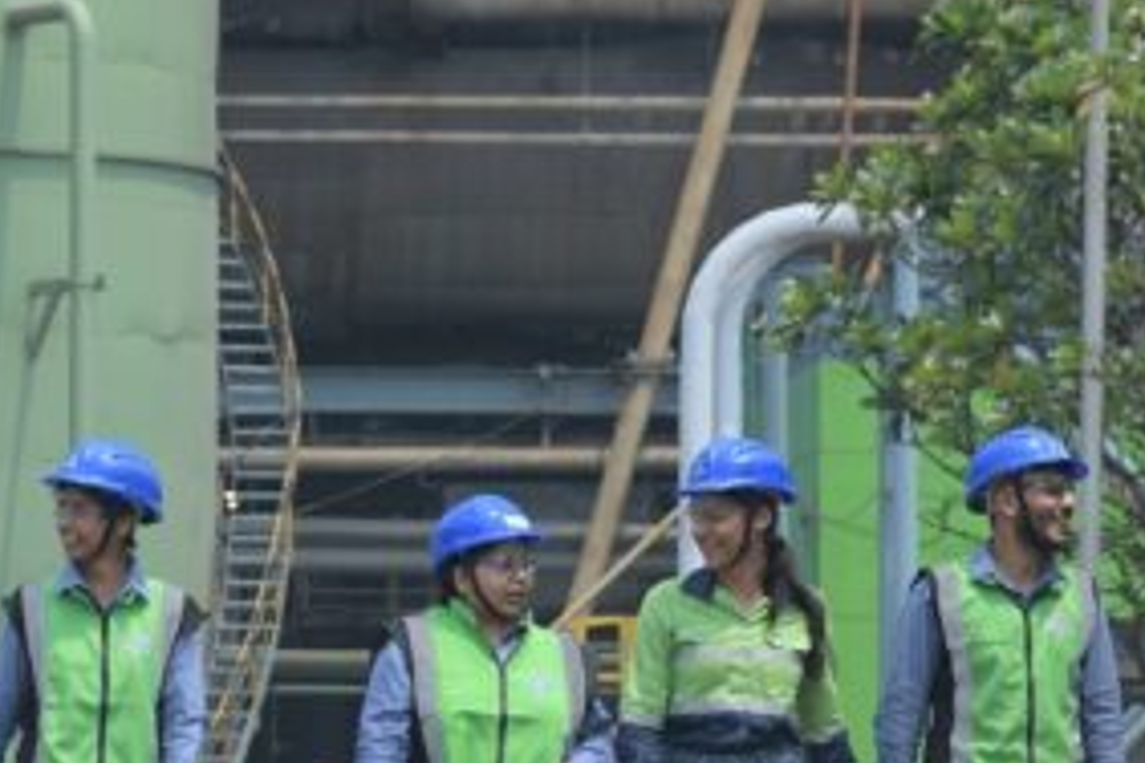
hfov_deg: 6.3
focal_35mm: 327
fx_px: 10400
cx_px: 248
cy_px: 519
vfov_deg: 4.2
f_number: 5.6
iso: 80
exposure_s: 1/250
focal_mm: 120
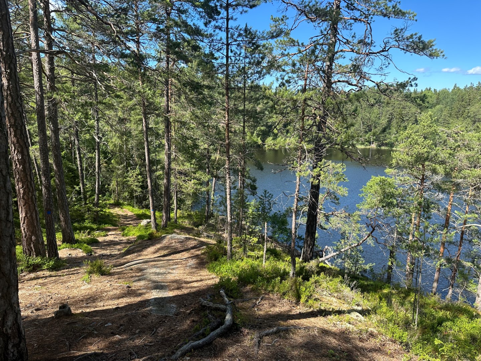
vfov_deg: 56.8
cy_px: 180
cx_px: 240
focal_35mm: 24
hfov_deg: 71.6
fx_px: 333
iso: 80
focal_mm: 6.86
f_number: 1.78
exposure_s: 1/1256
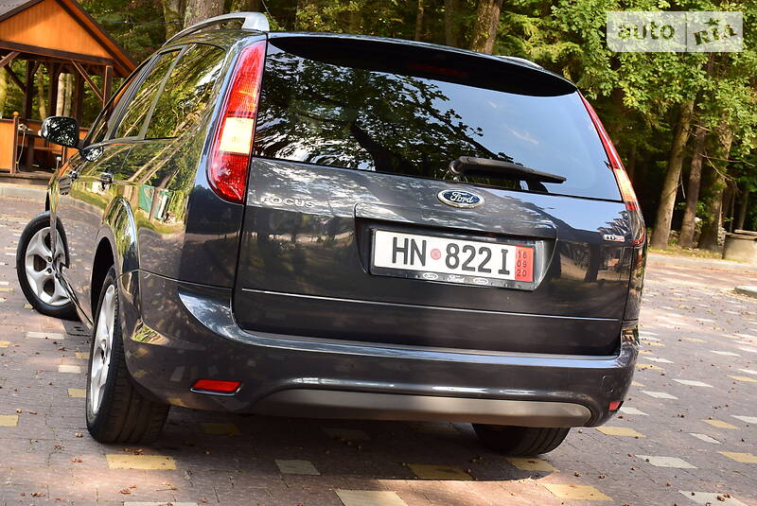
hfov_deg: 38.8
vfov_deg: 26.5
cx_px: 378
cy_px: 253
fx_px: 1073
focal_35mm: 51
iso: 400
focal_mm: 34
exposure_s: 1/60
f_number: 8
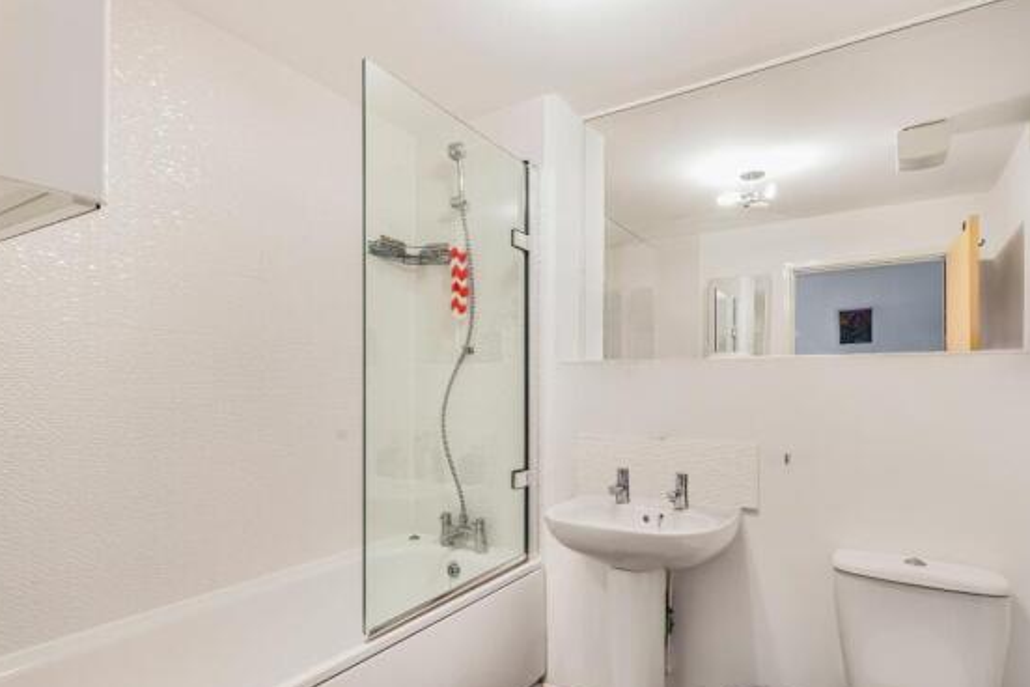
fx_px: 544
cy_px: 374
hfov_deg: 86.7
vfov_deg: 64.4
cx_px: 555
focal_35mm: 19
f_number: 9
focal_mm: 16
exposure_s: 1/1.25
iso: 400
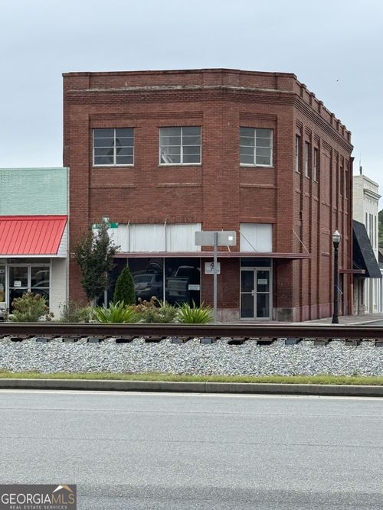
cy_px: 255
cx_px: 192
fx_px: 1446
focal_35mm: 98
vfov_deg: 20.0
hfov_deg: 15.1
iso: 64
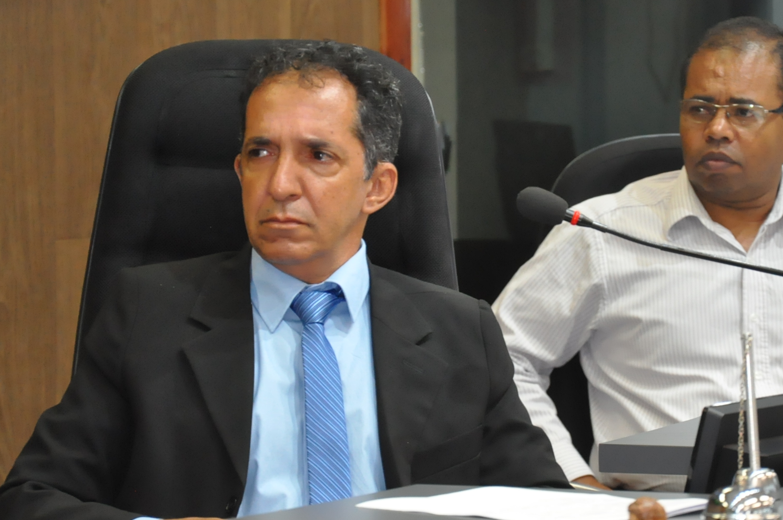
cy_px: 231
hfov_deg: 9.1
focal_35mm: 227
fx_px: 4925
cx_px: 457
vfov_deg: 6.0
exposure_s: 1/80
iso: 2000
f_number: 5.6
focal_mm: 105
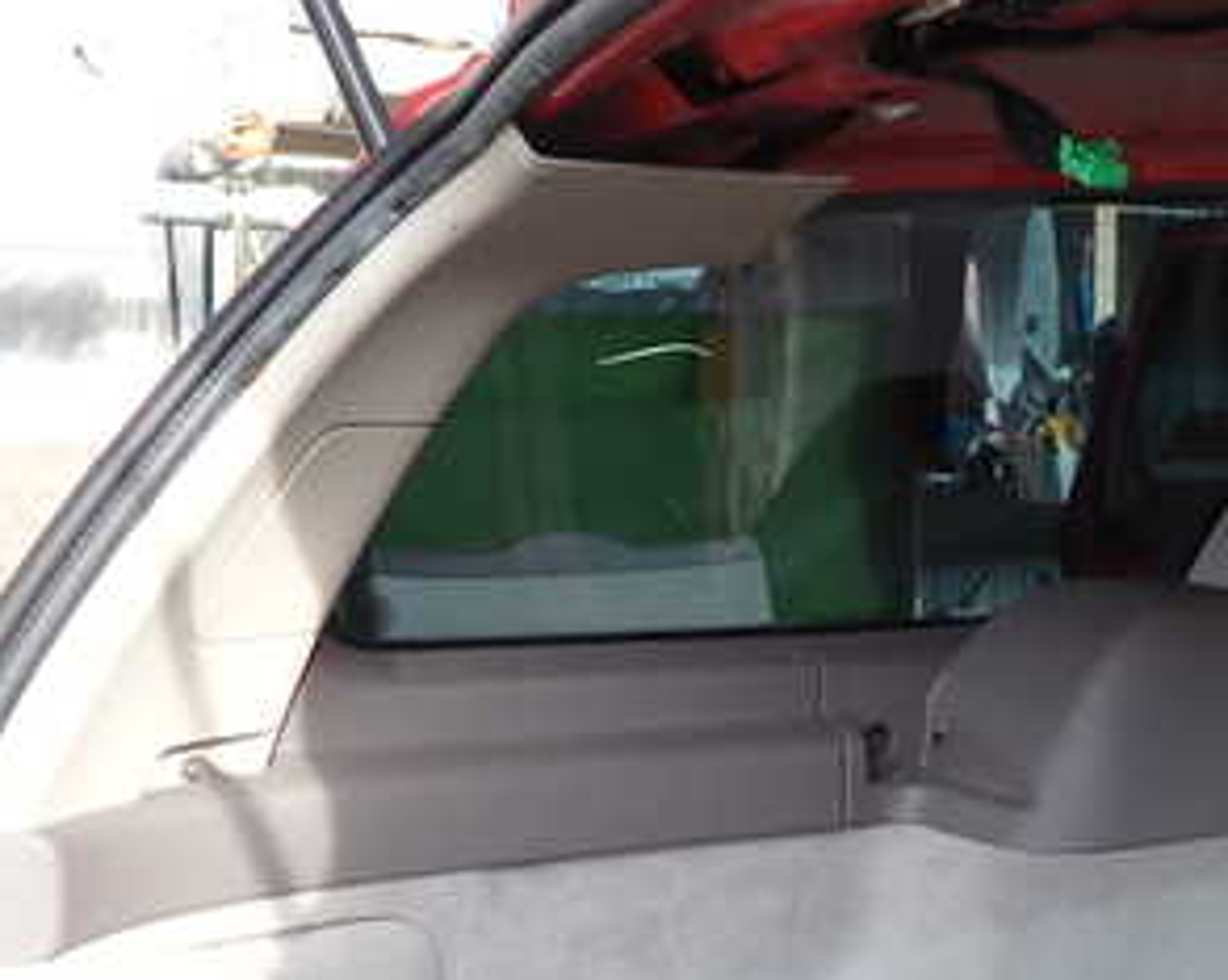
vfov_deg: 29.4
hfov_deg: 36.7
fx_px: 1816
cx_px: 876
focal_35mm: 50
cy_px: 804
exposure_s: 1/100
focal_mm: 4.5
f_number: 2
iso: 100
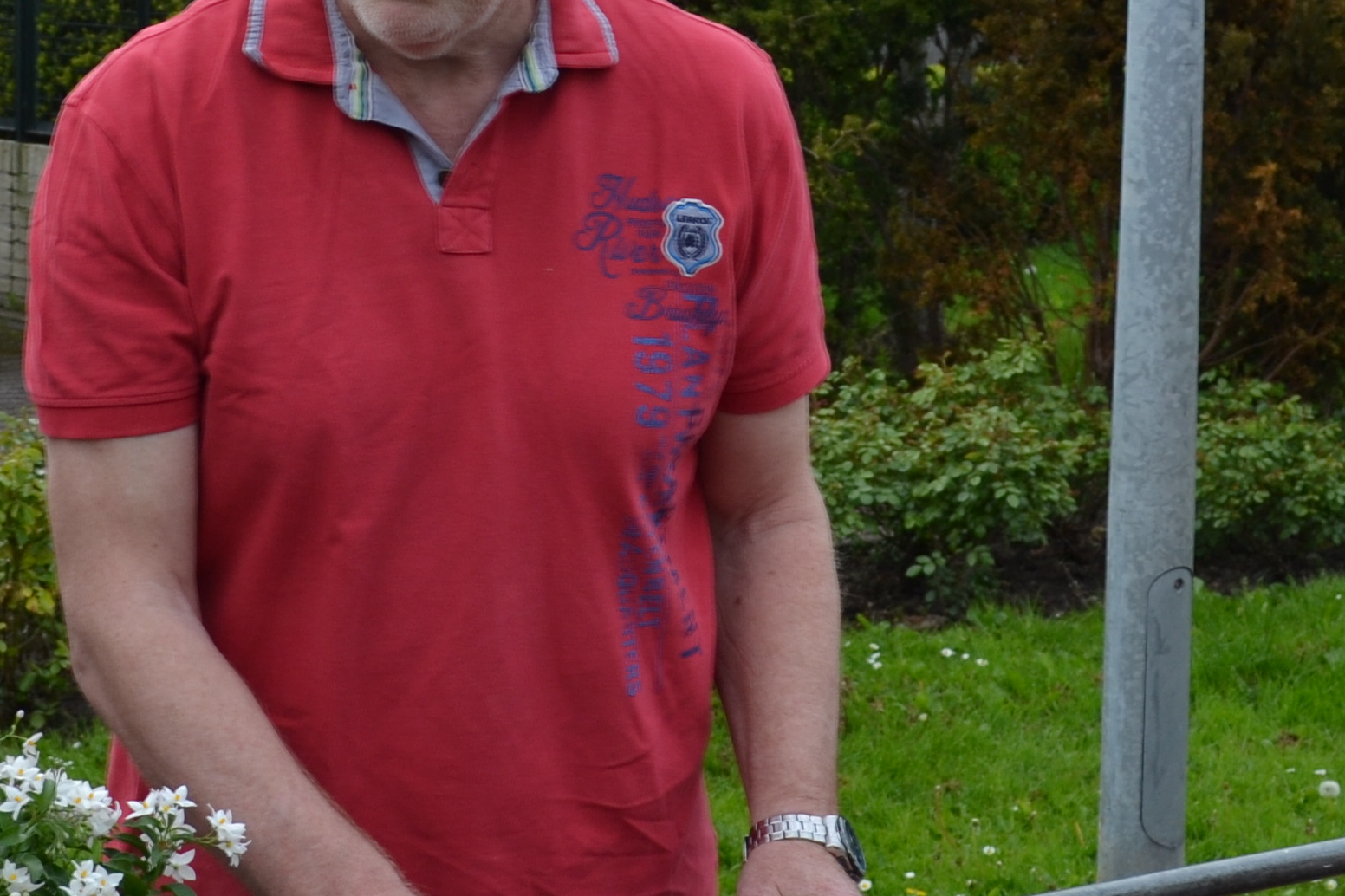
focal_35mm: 98
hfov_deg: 20.7
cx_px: 391
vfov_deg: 13.9
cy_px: 124
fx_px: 3660
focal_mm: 22
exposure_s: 1/160
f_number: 6.3
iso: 100
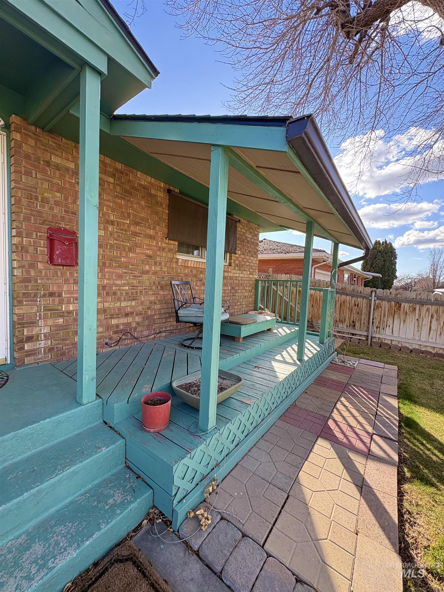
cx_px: 222
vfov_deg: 102.1
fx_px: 239
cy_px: 296
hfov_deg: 85.7
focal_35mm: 14
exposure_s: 1/245
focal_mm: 2.22
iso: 64
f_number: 2.2
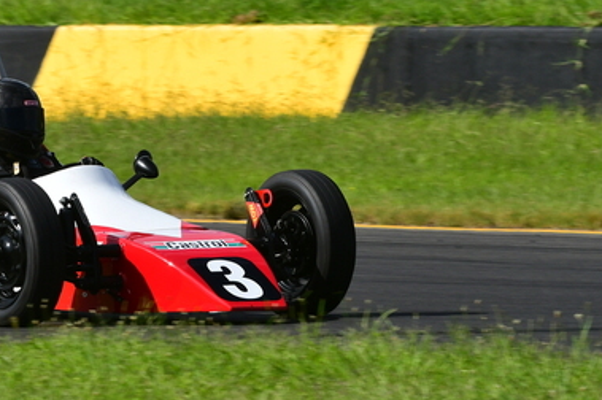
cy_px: 94
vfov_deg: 2.2
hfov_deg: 3.3
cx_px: 37
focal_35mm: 634
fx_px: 10592
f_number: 11
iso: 320
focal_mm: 200
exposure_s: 1/640
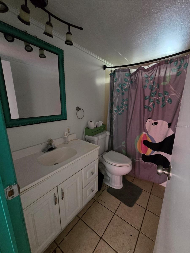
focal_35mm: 13
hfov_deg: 89.9
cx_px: 95
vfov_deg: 106.2
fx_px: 95
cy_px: 126
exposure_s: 1/24
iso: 1250
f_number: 2.2
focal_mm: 2.2
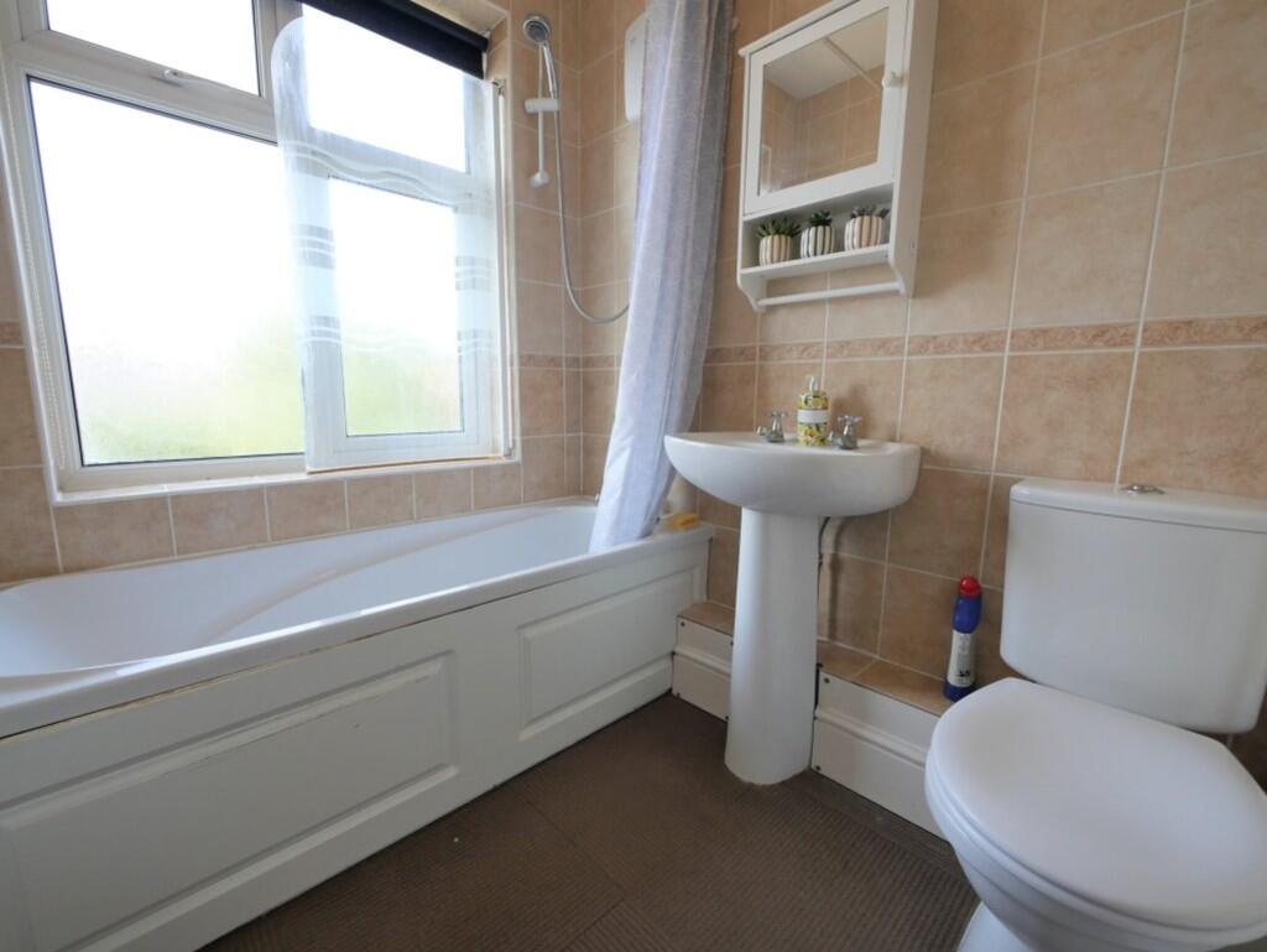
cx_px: 634
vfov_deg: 85.7
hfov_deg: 102.0
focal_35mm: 14
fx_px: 513
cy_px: 476
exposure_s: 1/100
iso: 200
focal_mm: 7
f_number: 4
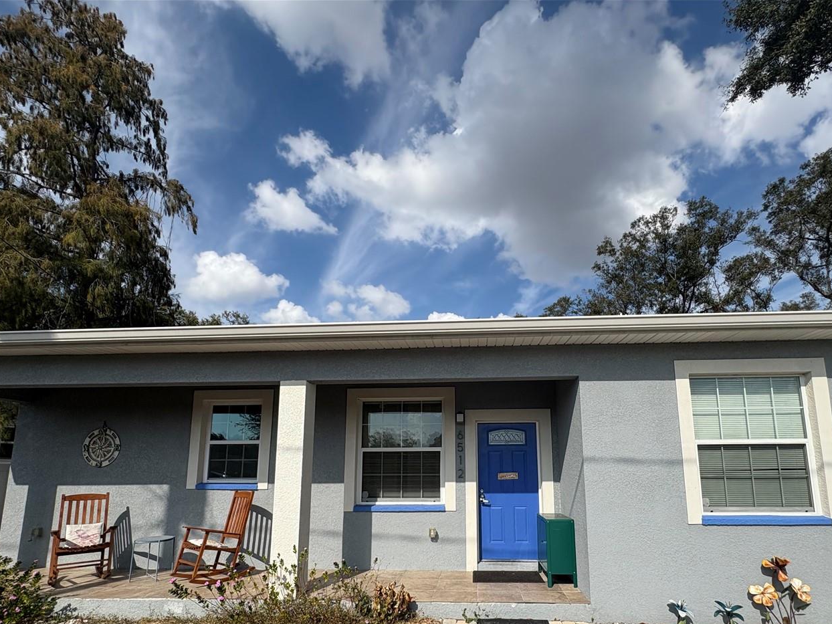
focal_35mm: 18
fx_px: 433
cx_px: 451
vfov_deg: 70.1
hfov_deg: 87.6
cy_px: 401
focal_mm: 2.22
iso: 50
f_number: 2.2
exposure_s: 1/2584
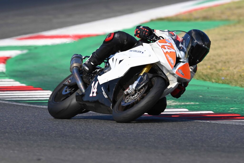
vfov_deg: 1.8
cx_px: 122
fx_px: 5084
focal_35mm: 750
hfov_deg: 2.7
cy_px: 82
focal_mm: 500
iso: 200
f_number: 5.6
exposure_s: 1/1250
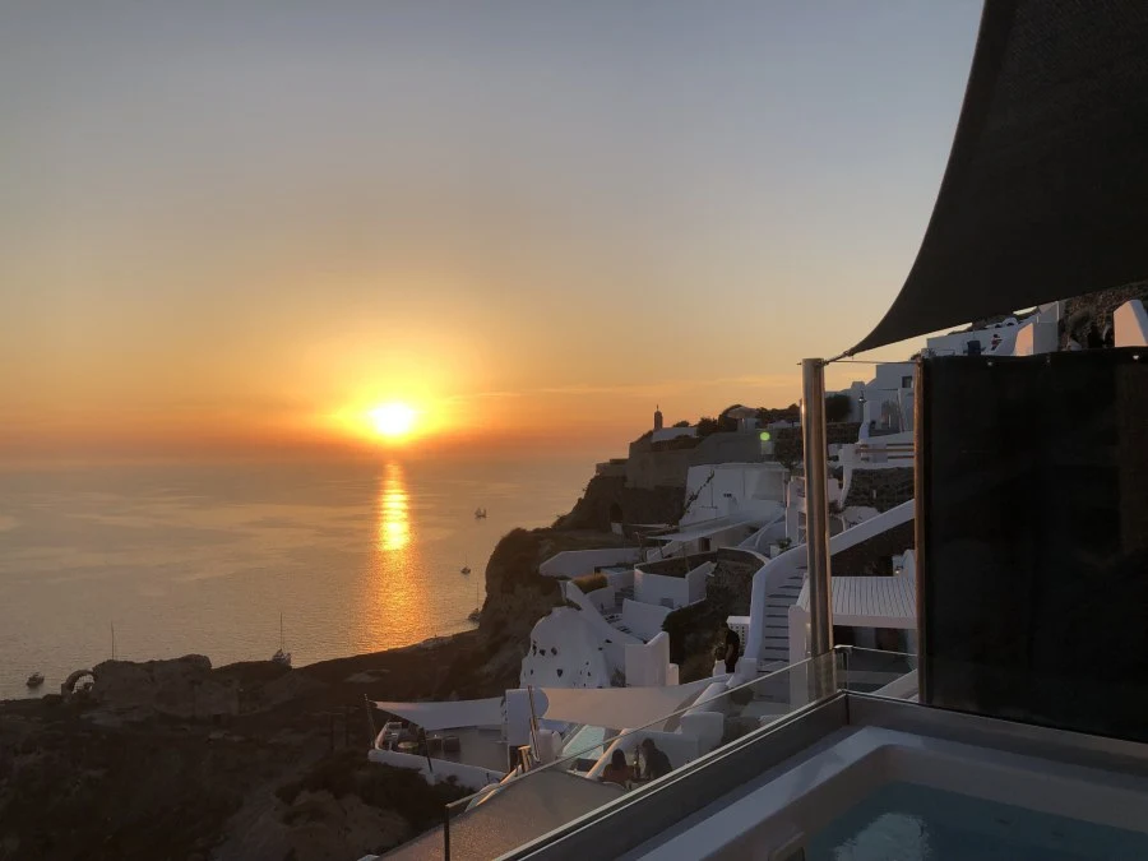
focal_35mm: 28
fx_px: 929
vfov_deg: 49.7
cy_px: 430
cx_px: 574
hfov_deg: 63.4
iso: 20
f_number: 1.8
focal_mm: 4
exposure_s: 1/1372
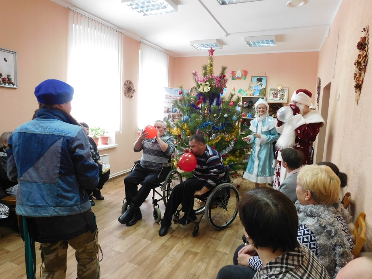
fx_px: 247
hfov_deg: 73.9
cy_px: 140
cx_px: 186
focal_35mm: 23
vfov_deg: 58.9
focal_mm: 4
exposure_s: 1/30
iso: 280
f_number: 3
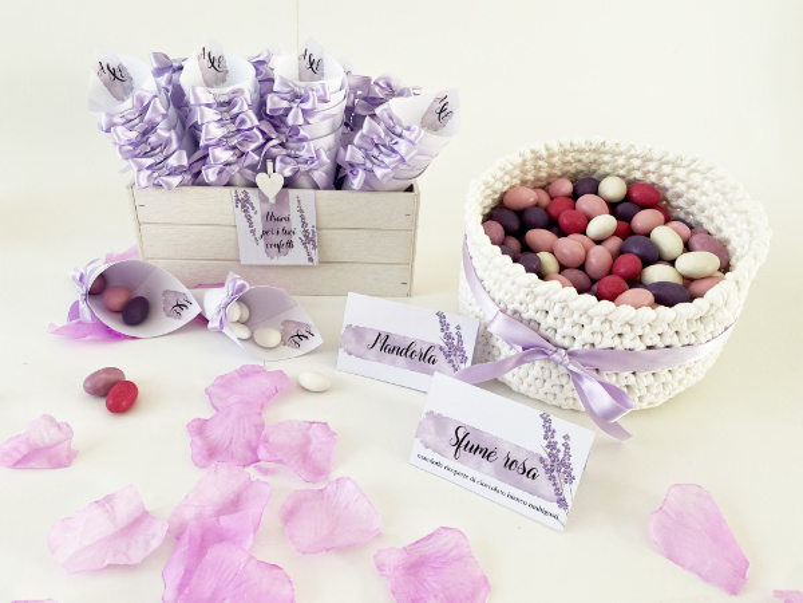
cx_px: 402
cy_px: 302
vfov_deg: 53.1
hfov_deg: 67.3
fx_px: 603
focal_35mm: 26
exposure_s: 1/121
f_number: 1.8
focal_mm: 4.2
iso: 64
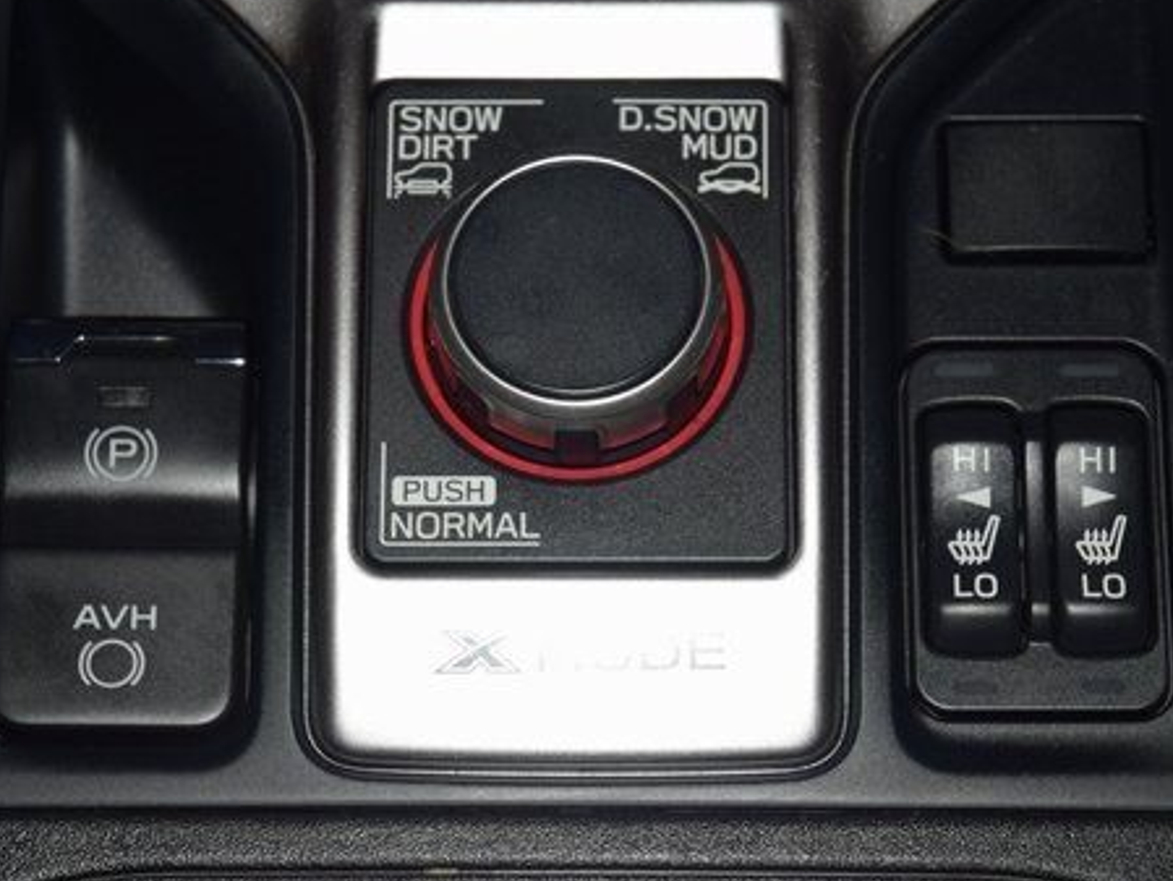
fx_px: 4881
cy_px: 352
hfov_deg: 13.7
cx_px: 575
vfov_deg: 10.3
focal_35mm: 144
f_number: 8
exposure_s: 1/125
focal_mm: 70
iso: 100
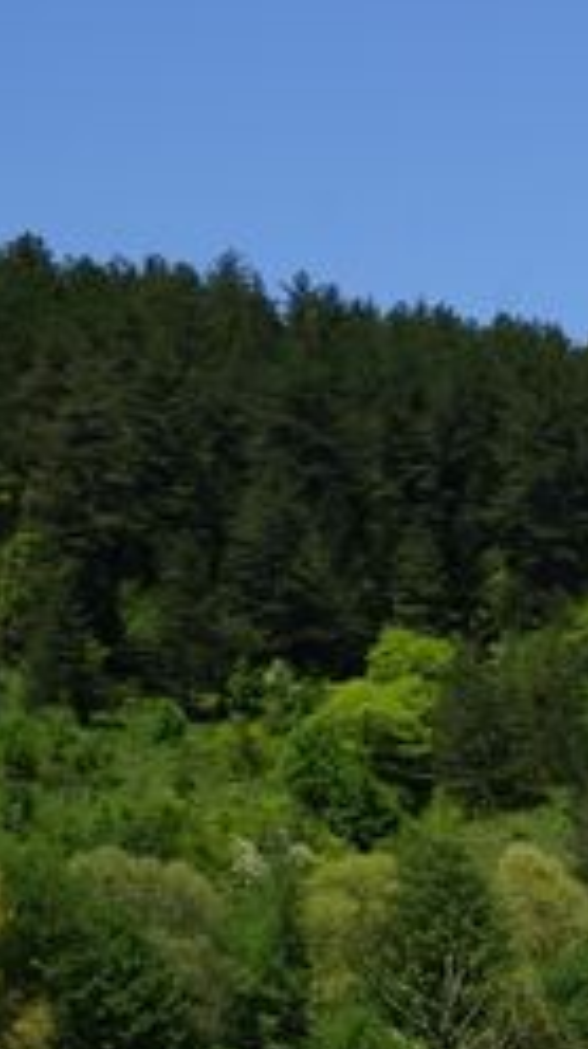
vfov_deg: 15.3
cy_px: 1138
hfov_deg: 7.1
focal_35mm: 137
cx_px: 2208
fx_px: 3808
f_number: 14
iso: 100
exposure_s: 1/80
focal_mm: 30
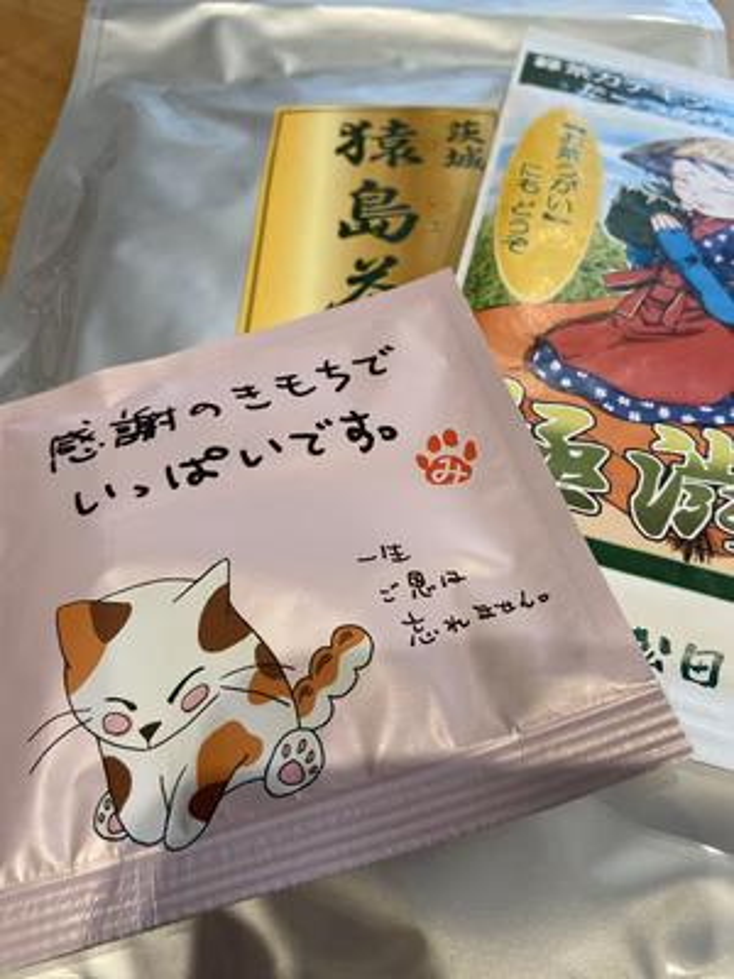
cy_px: 490
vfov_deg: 67.3
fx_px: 735
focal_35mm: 26
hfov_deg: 53.1
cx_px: 367
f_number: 1.8
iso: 64
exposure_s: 1/60
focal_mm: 4.25
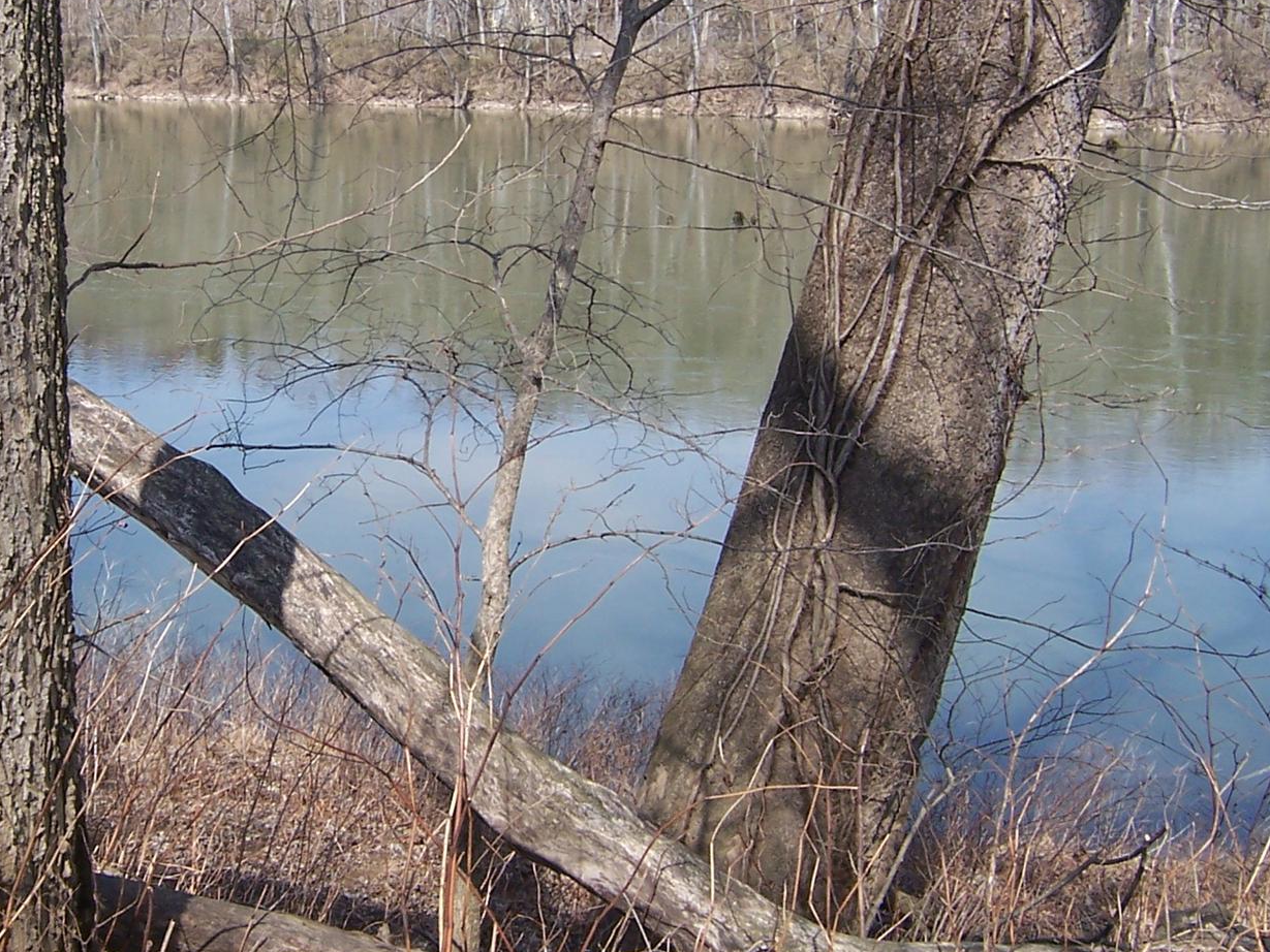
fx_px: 2018
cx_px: 362
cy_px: 316
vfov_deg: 26.4
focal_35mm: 55
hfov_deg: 34.4
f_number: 3.4
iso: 80
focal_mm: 5.5
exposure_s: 1/500
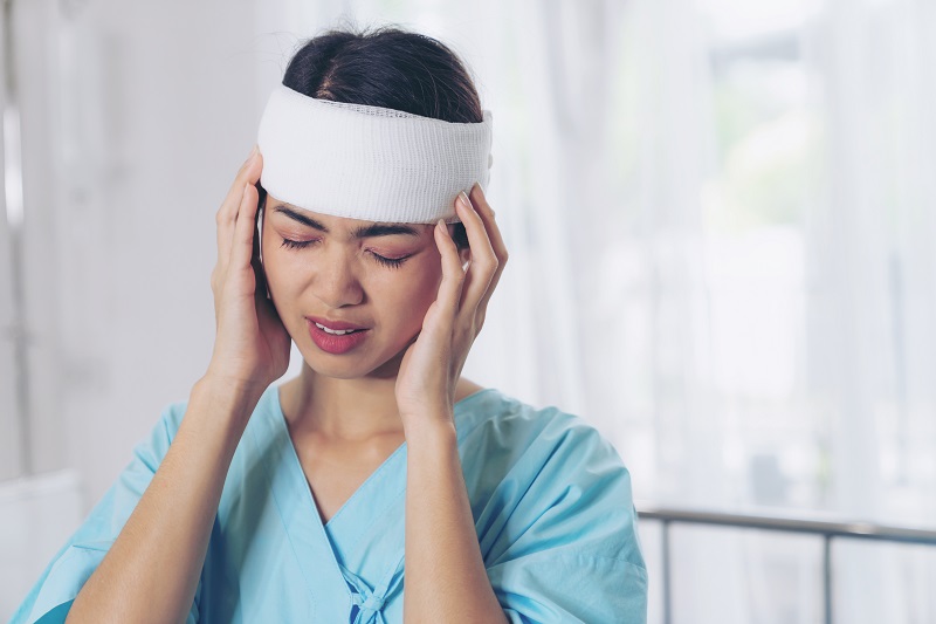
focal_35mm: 65
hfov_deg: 31.0
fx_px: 1690
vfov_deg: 20.9
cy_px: 312
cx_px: 468
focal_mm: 65
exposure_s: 1/100
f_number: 2.8
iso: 200
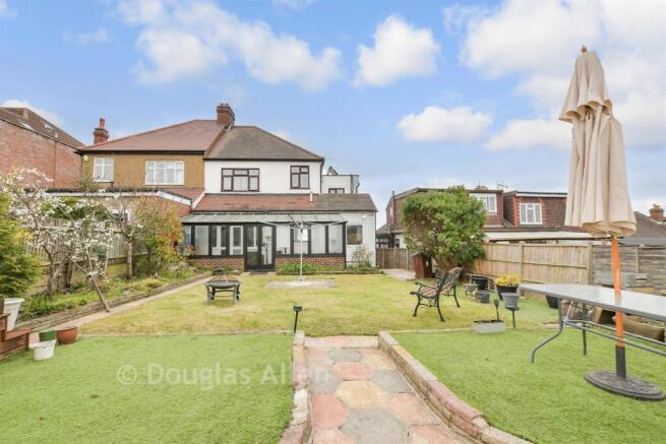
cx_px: 333
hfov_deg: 100.4
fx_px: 278
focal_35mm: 15
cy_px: 222
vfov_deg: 77.4
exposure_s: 1/80
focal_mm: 10
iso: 160
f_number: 8
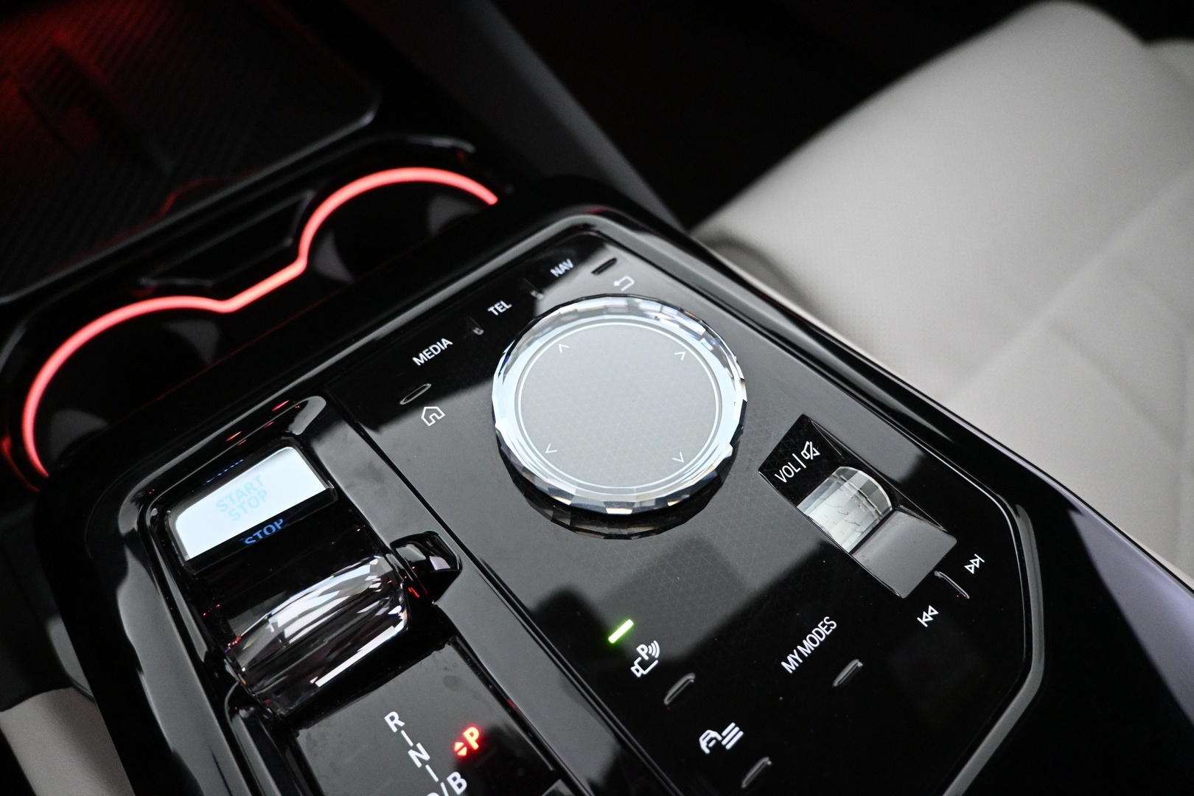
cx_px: 597
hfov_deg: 73.7
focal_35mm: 24
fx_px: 796
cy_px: 398
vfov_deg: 53.1
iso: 4000
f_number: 3.5
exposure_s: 1/80
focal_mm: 16
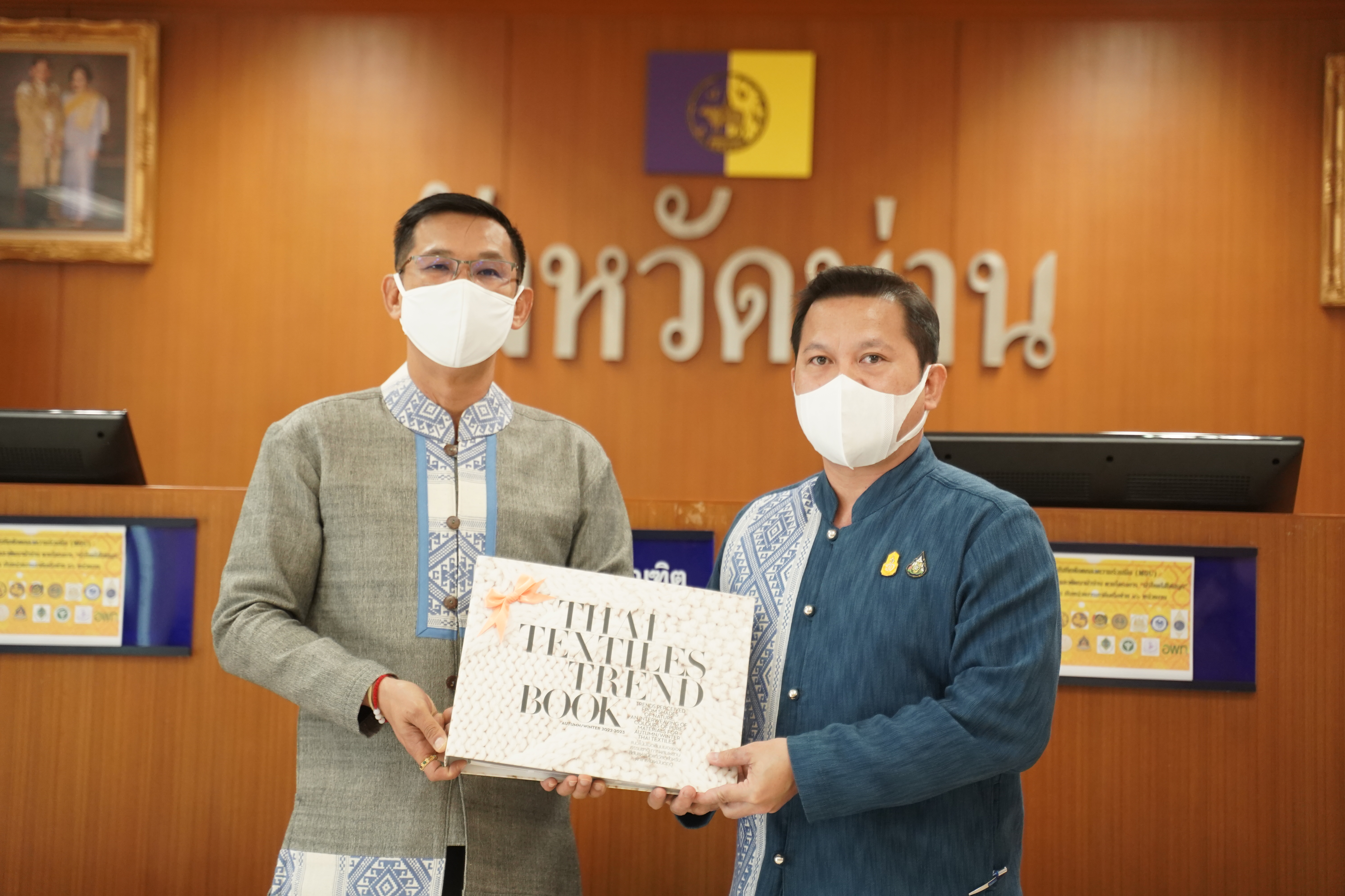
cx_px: 672
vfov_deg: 19.2
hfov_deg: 28.5
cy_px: 448
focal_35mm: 71
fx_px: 2652
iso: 2500
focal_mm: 71
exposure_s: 1/320
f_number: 2.8
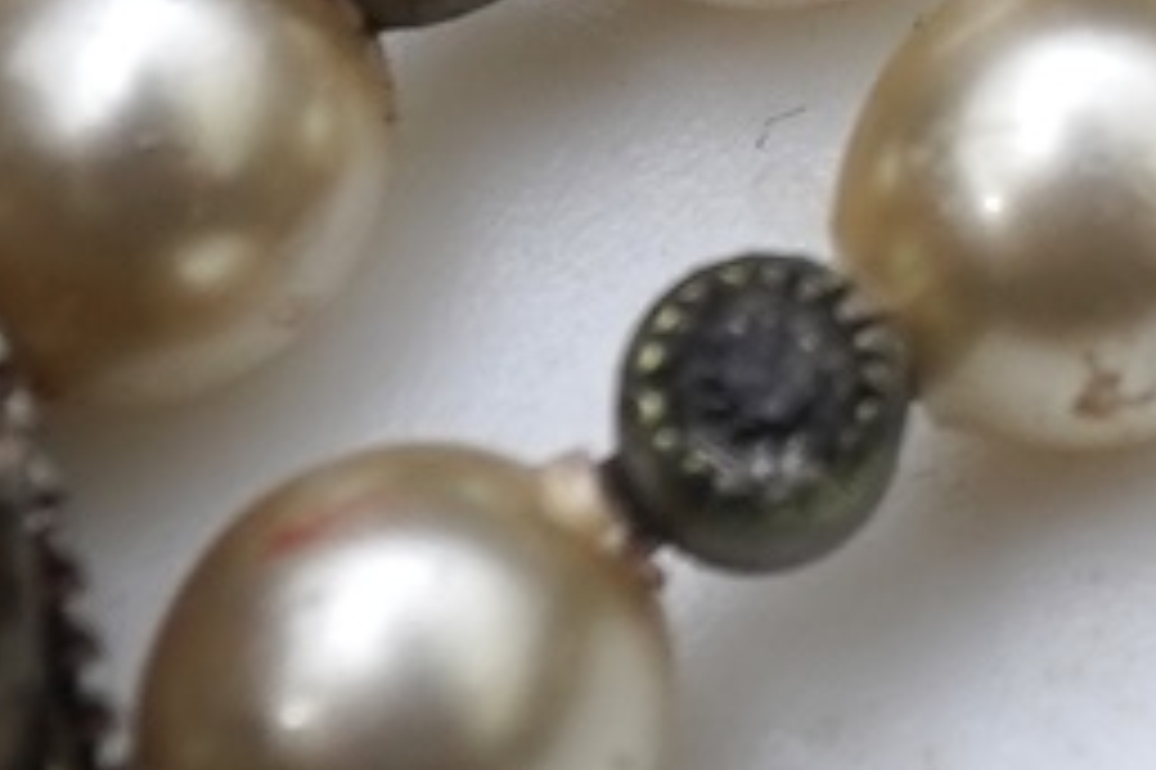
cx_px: 3360
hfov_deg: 5.6
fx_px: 11071
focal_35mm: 345
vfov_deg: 3.8
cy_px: -1936
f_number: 18
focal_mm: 30
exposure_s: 1/125
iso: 250
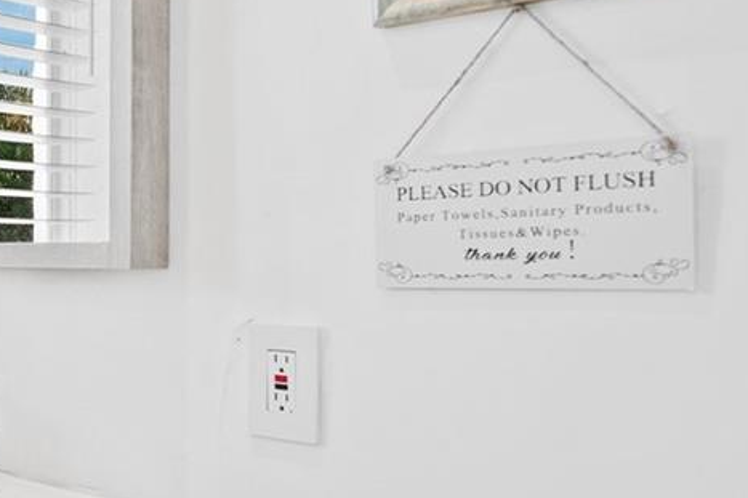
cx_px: -127
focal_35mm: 48
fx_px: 997
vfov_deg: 28.1
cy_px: 243
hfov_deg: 34.0
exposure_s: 1/25
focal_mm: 14
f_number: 2.8
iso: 100
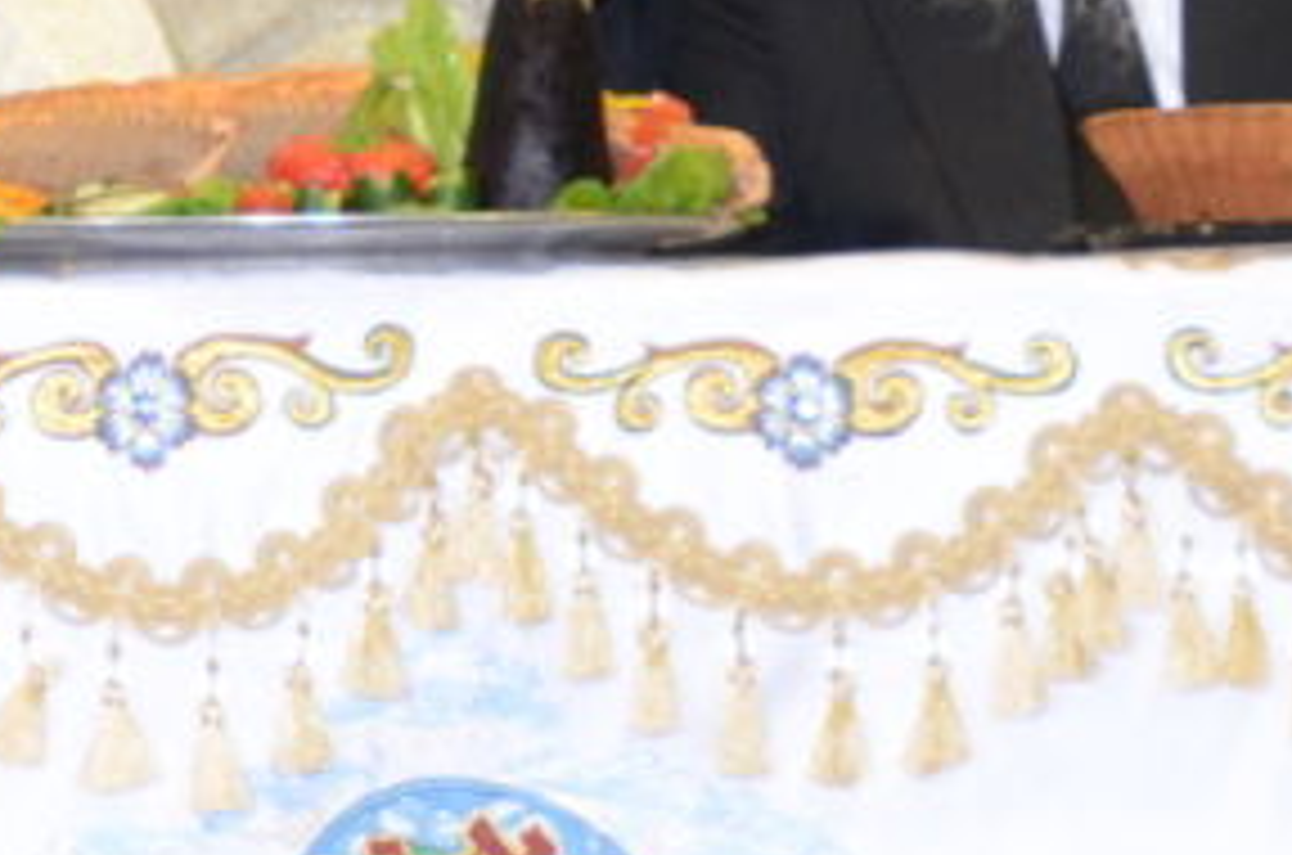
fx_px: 23025
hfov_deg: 3.2
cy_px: -400
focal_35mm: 643
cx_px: 365
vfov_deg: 2.1
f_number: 5.6
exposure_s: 1/80
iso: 800
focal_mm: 120
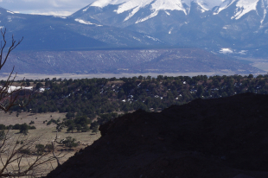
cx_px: 227
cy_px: 22
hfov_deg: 10.0
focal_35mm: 206
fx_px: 1532
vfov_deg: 6.6
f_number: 14
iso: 200
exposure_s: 1/200
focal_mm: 55
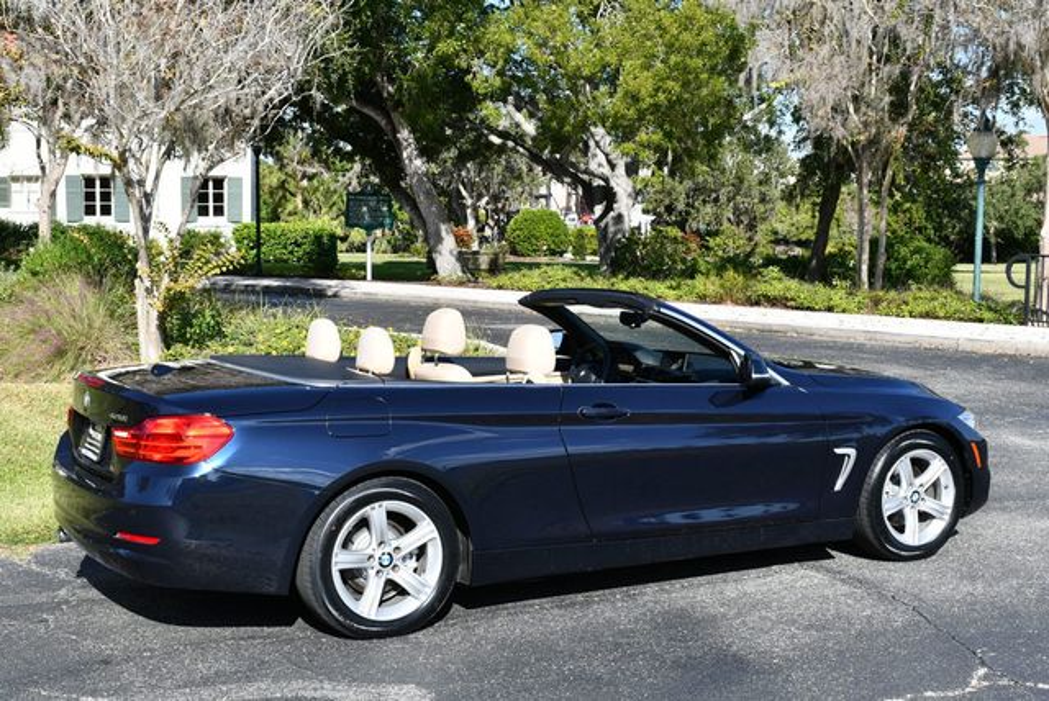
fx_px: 1517
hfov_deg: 38.2
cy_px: 350
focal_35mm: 52
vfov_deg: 26.0
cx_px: 524
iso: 110
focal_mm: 26
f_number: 8
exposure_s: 1/250
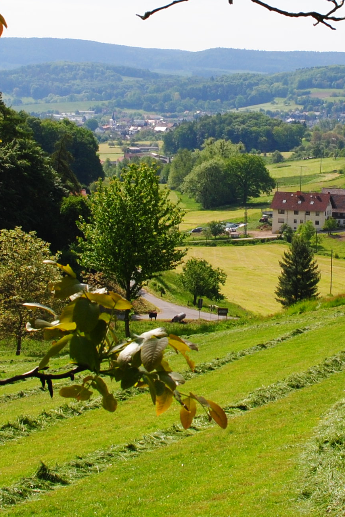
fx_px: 1537
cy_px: 130
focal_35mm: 107
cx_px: 224
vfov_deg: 19.0
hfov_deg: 12.8
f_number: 10
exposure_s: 1/250
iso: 160
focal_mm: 24
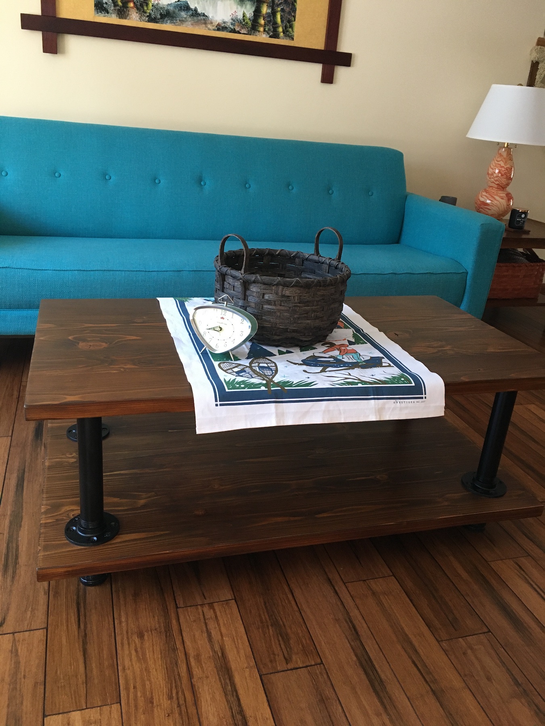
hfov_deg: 48.2
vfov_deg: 61.7
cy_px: 363
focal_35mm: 29
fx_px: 609
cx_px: 272
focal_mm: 4.15
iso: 125
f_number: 2.2
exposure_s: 1/30
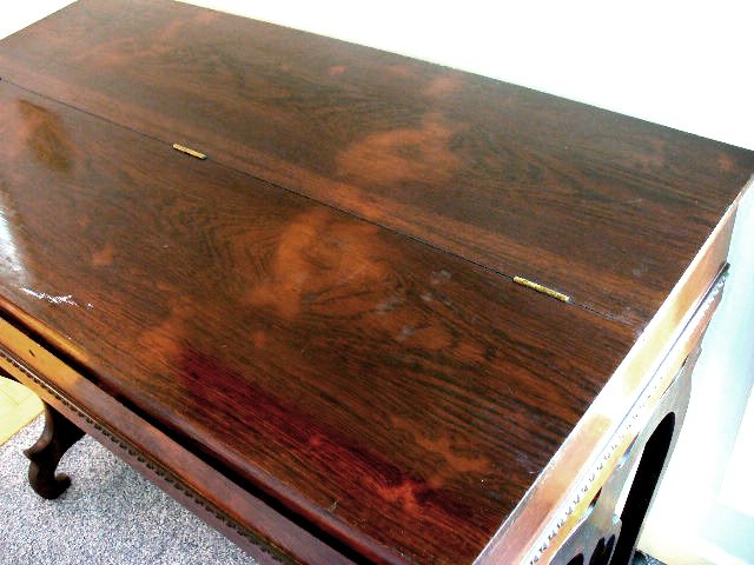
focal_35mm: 37
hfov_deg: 50.1
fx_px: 806
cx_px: 377
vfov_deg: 38.7
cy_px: 282
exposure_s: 1/13
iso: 200
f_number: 2.8
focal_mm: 6.1
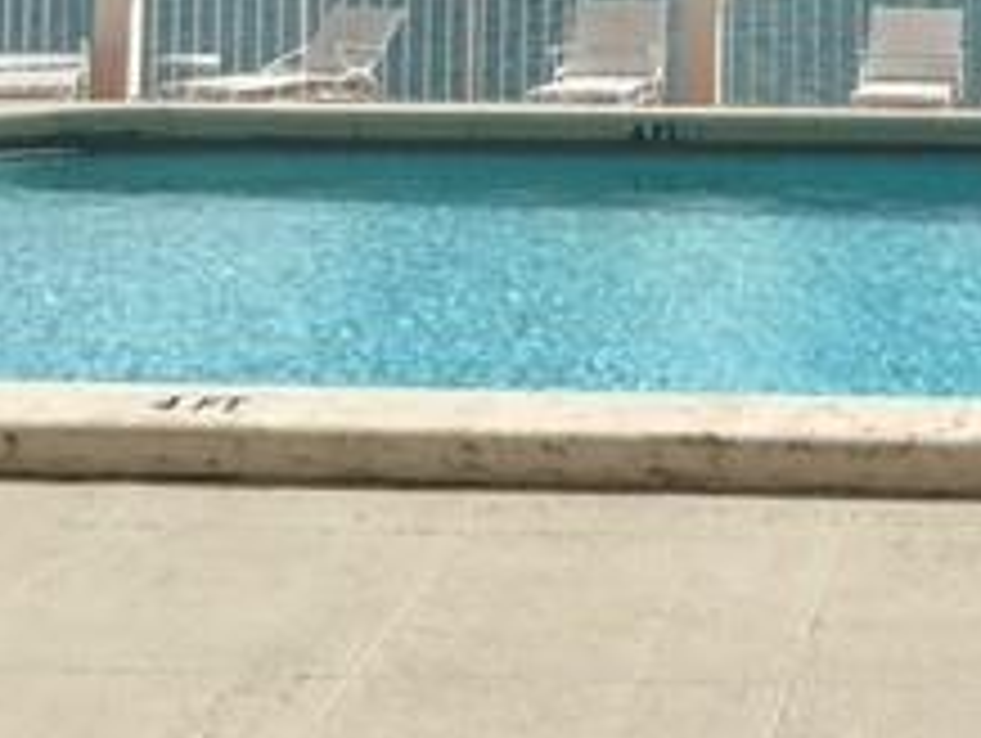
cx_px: 994
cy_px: -256
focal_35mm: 85
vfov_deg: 16.3
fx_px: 2412
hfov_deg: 22.1
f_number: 2.2
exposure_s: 1/4274
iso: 25
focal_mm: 4.15
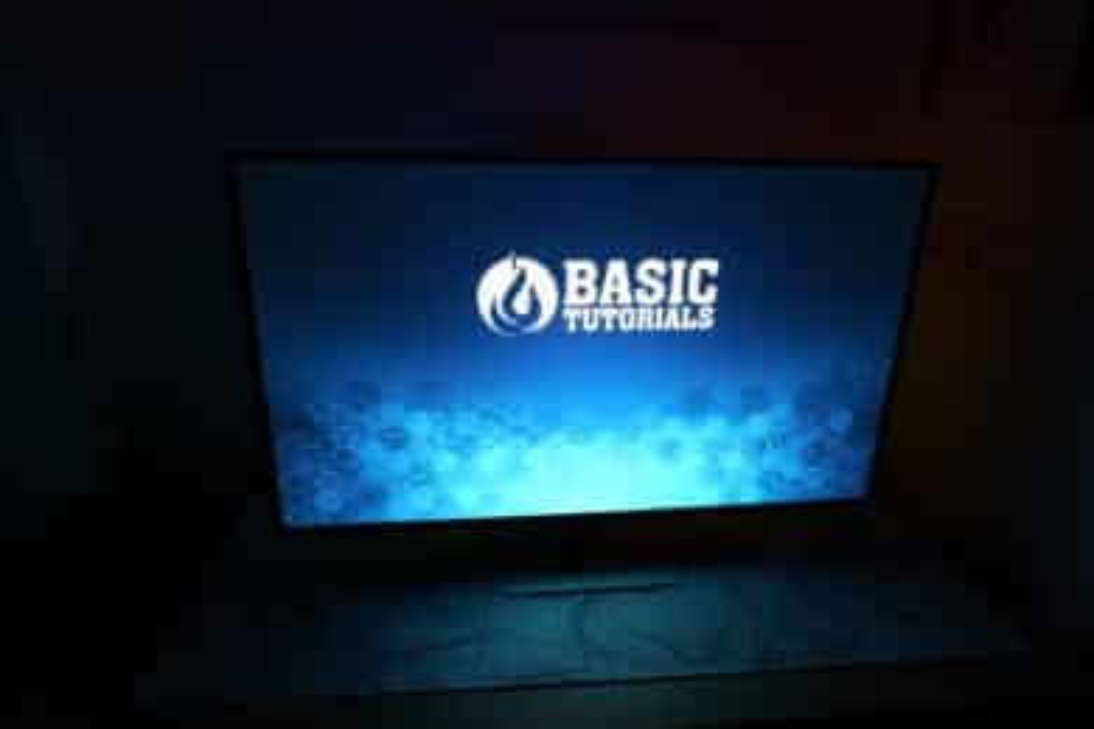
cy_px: 364
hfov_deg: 84.0
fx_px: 608
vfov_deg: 61.9
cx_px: 547
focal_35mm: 20
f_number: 8
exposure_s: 1/60
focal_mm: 20
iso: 3200
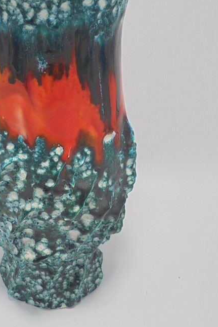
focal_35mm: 42
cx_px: 59
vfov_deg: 46.1
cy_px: 128
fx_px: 381
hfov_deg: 31.4
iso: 100
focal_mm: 5.3
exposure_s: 1/60
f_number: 3.7
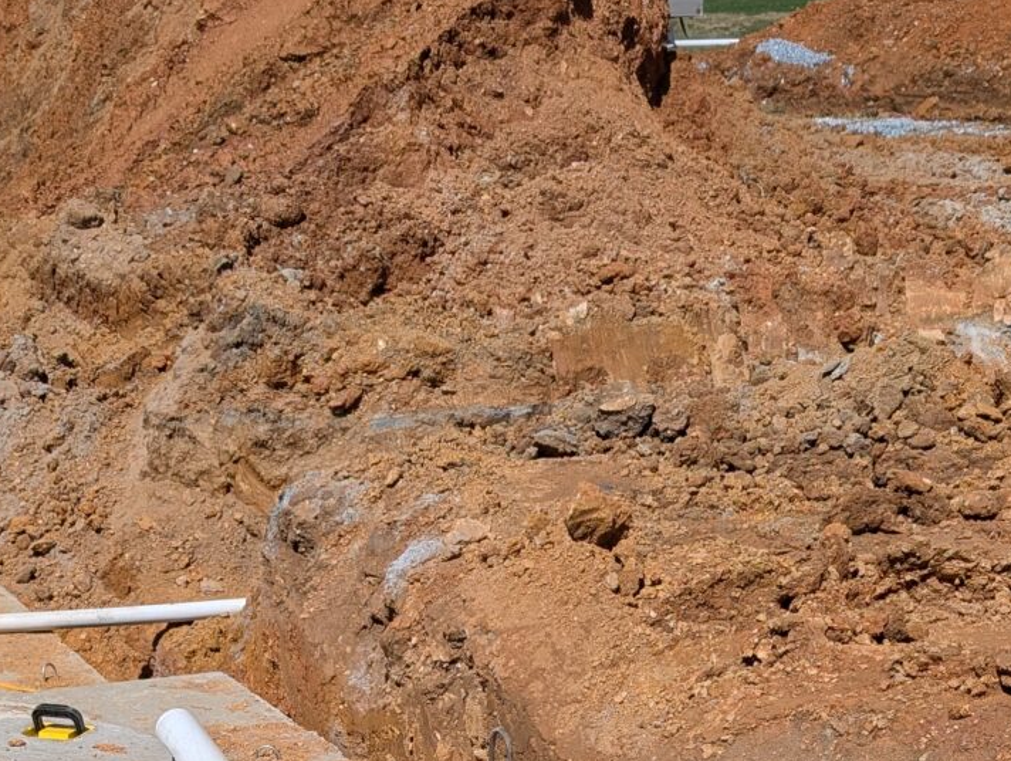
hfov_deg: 28.0
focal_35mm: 69
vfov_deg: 19.5
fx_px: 2018
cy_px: 1021
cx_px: 346
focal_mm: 6.9
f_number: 1.68
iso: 20
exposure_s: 1/2519
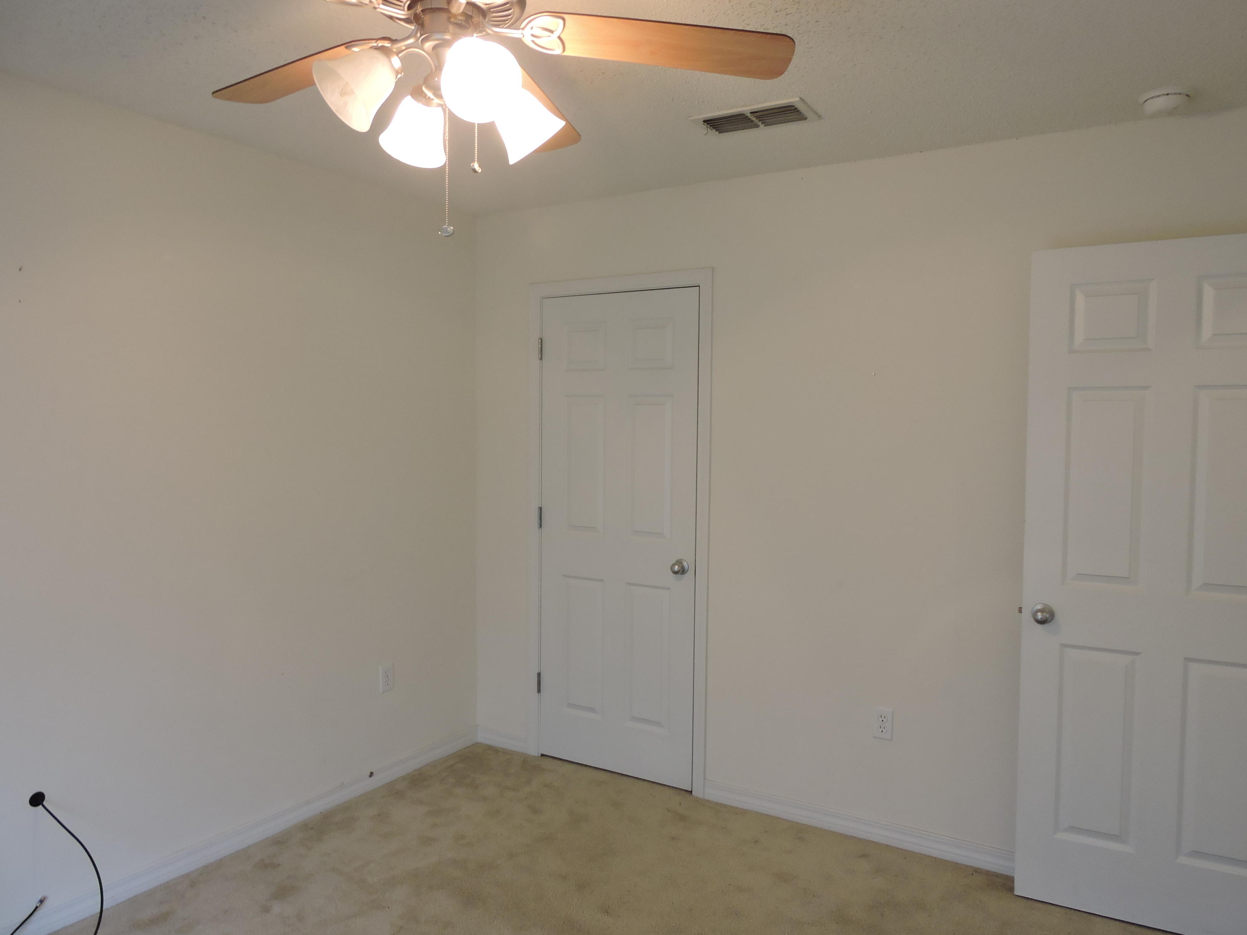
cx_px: 624
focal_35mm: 24
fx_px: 865
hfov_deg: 71.6
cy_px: 468
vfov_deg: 56.8
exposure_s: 1/30
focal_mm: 4.3
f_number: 3.3
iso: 200
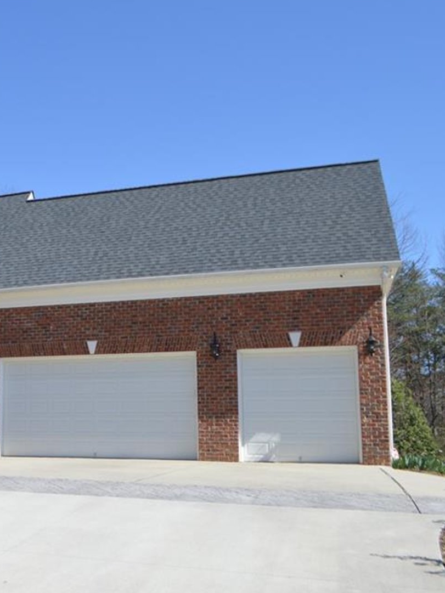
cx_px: -12
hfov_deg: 32.1
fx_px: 703
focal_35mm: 41
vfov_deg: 45.8
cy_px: 296
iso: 100
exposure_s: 1/200
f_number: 7.1
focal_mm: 18
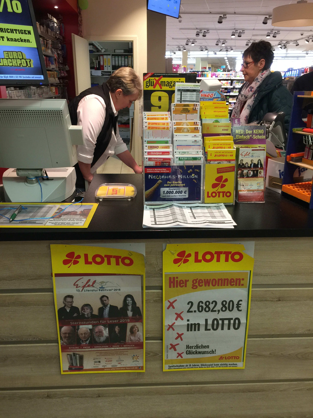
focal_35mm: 29
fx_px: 350
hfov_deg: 48.2
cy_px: 209
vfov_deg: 61.7
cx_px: 156
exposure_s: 1/33
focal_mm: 4.15
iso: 50
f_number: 2.2
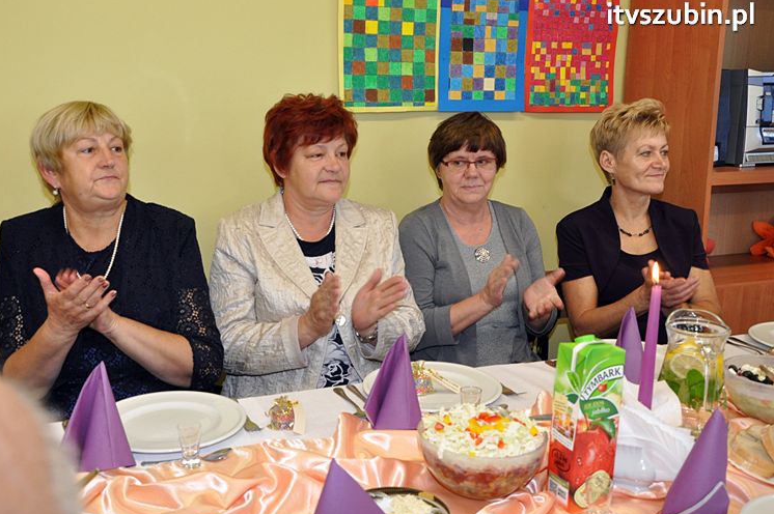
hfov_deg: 47.3
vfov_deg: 32.6
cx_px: 336
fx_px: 881
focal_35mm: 41
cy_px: 272
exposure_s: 1/60
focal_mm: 24
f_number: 5.6
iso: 800
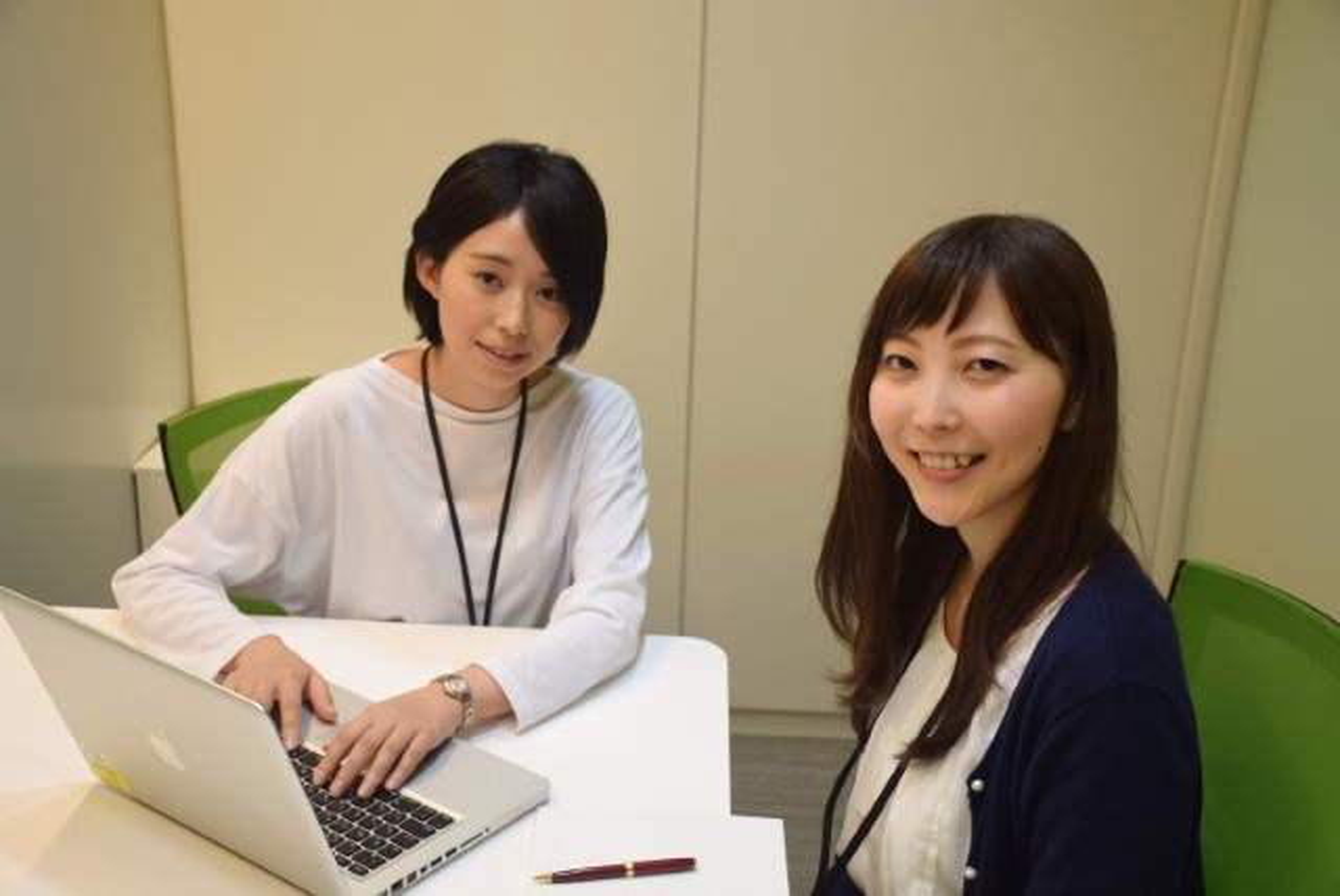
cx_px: 670
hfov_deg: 43.6
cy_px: 448
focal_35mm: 45
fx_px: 1676
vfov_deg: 29.9
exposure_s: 1/13
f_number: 4
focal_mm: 30
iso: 100
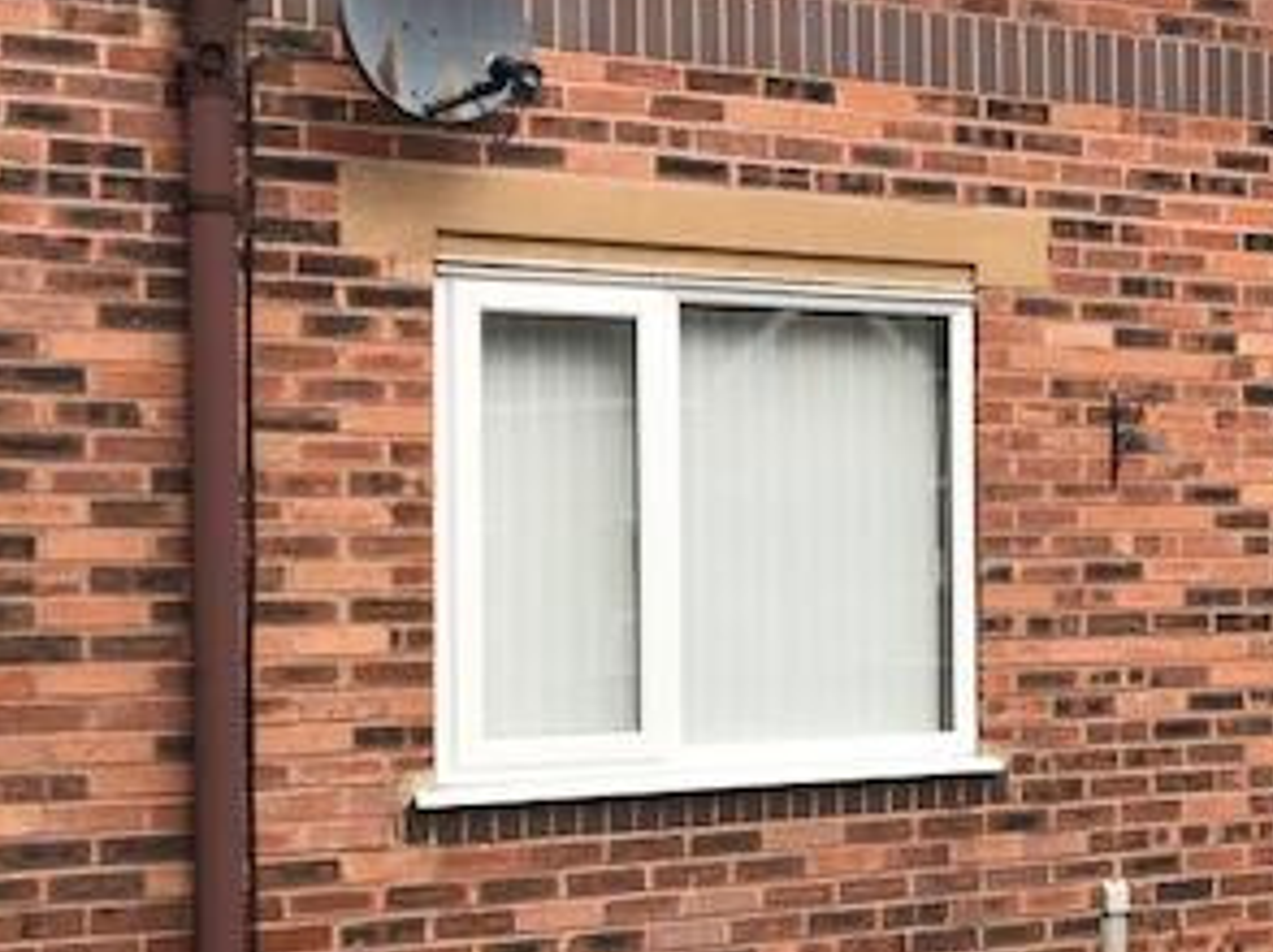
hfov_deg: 30.6
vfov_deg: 24.0
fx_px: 2241
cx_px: 1095
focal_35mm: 61
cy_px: 537
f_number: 1.8
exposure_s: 1/476
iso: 20
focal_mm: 3.99
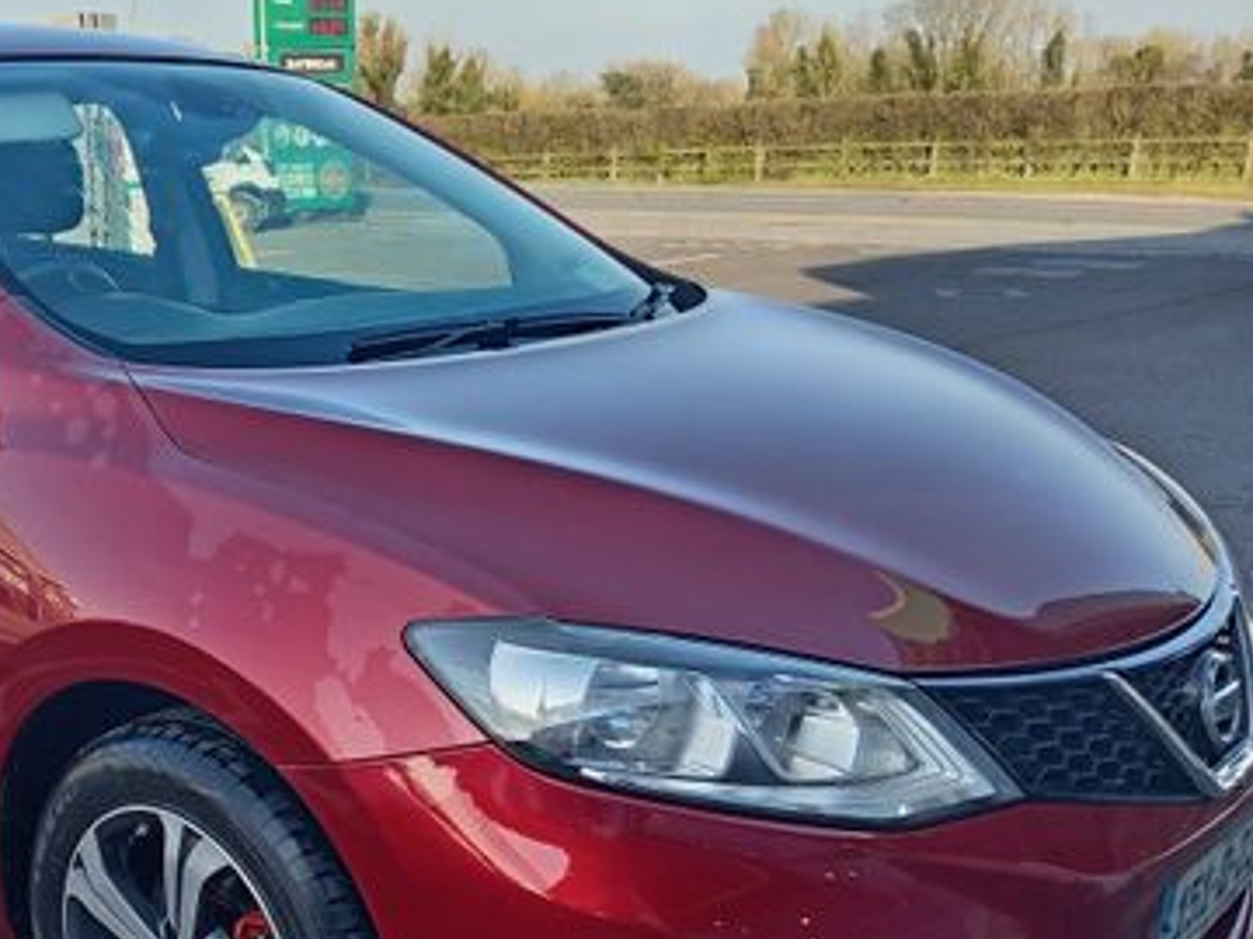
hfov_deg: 40.6
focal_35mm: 45
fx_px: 1629
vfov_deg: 31.7
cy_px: 685
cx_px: 282
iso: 125
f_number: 1.8
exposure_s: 1/100
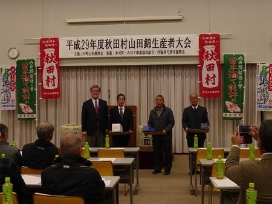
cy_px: 102
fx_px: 353
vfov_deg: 32.2
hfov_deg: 42.1
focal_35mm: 45
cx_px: 136
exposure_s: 1/60
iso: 125
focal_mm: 8
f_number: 3.9
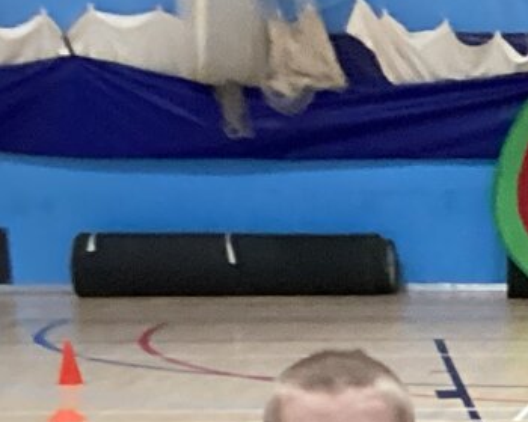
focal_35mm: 177
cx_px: 1229
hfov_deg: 9.7
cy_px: 624
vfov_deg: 8.5
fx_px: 2766
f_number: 2.4
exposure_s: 1/50
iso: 320
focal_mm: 3.3
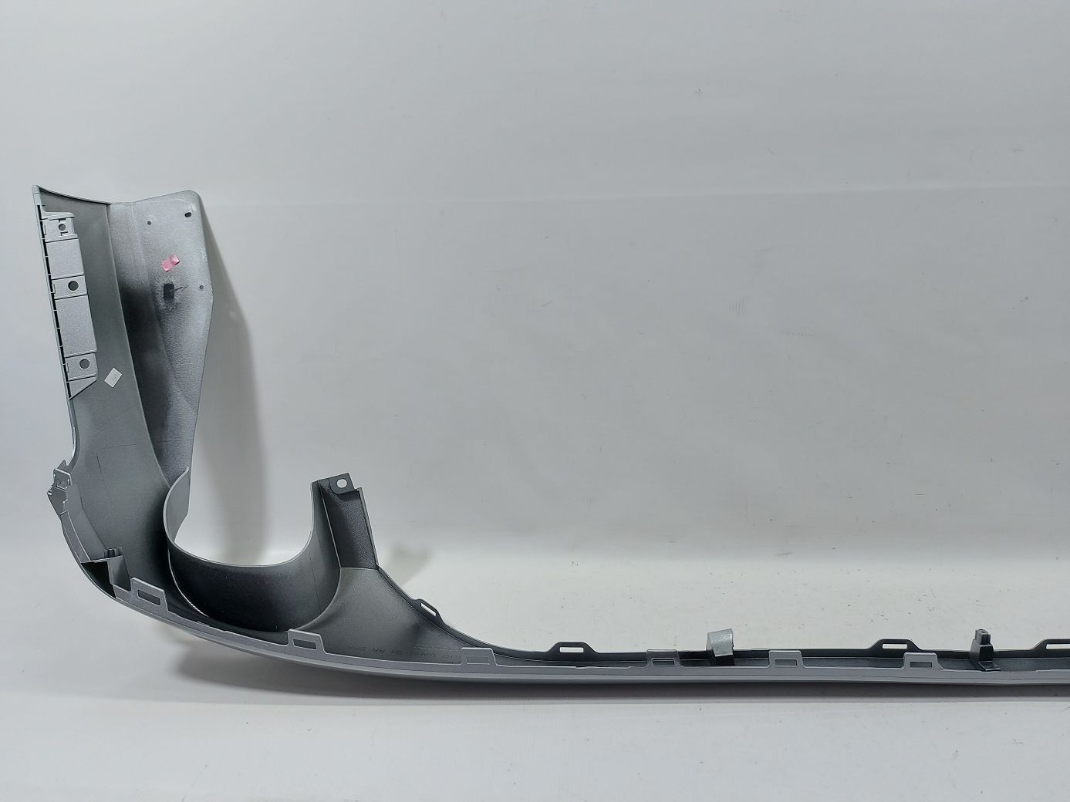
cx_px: 535
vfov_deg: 56.8
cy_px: 401
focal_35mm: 24
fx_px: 742
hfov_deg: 71.6
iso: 50
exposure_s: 1/50
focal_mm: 5.23
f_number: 1.8
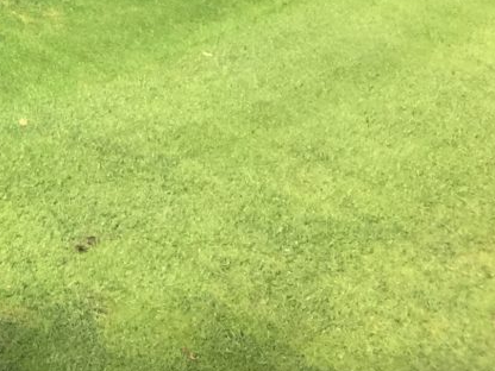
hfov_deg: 14.1
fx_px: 1673
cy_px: -350
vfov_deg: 11.5
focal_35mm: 117
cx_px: -494
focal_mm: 4.15
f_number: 2.2
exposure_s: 1/1163
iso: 32
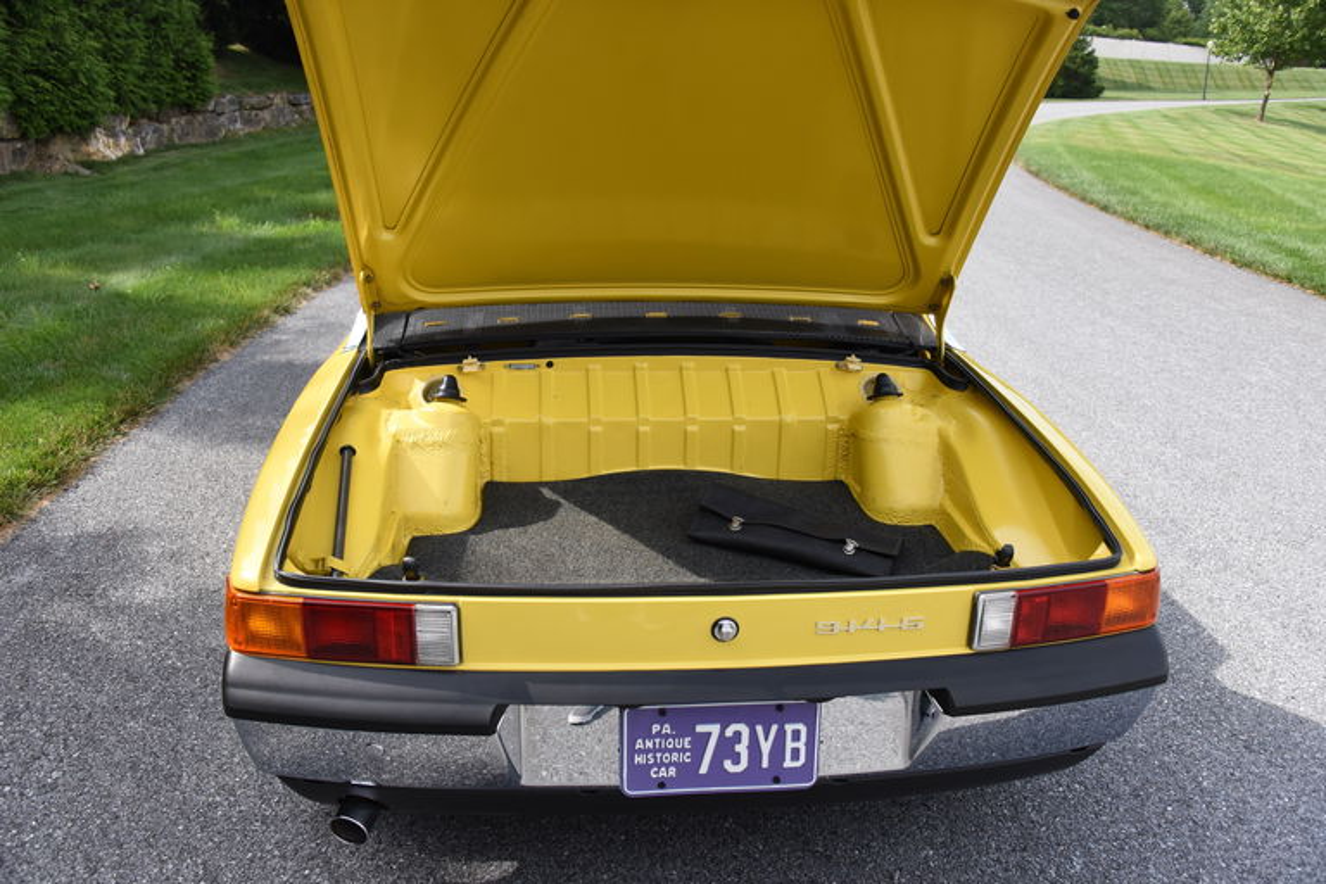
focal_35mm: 28
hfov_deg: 65.5
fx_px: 1031
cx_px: 663
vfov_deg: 46.4
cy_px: 442
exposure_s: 1/3200
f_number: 6.3
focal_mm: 28
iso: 2000
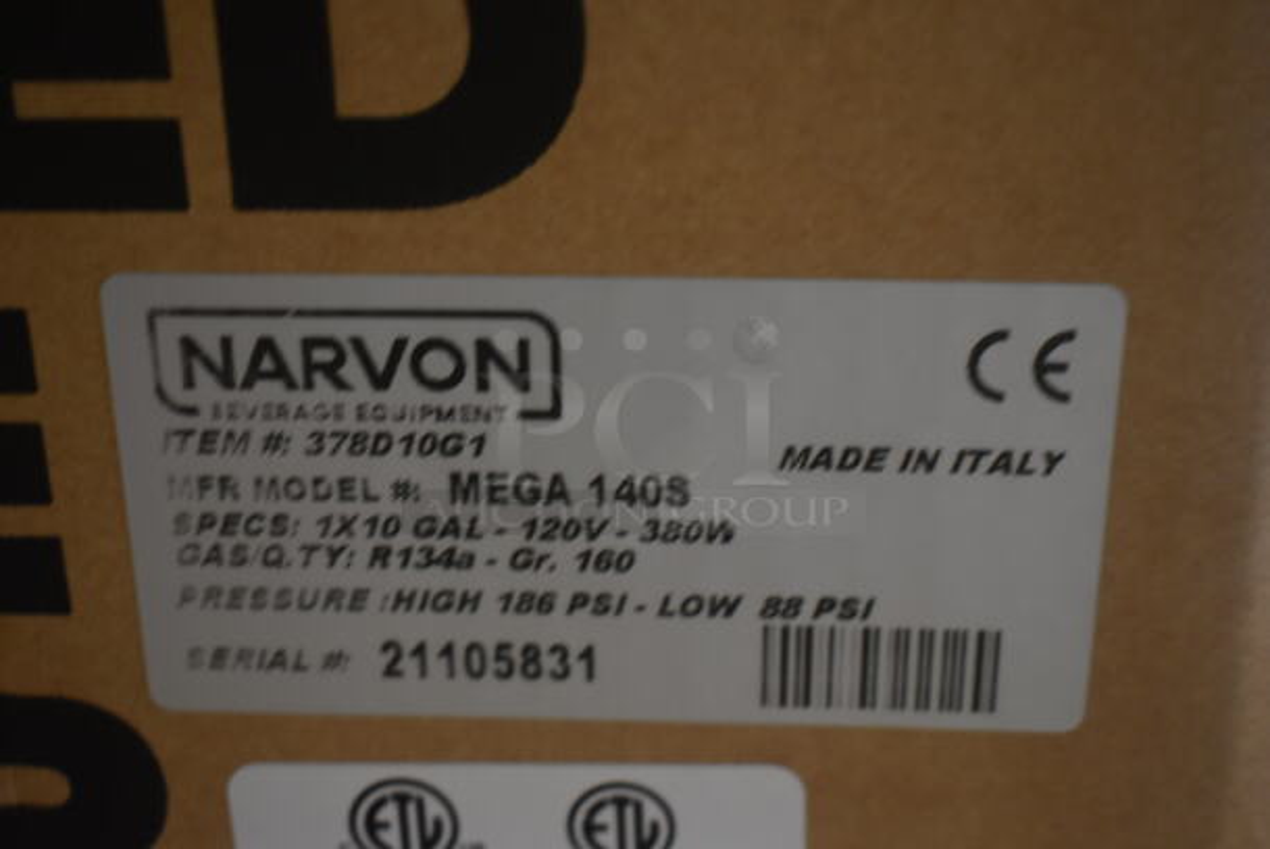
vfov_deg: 25.8
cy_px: 424
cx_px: 635
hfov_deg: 37.8
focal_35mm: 52
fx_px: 1854
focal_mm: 35
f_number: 4.5
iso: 1600
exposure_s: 1/60
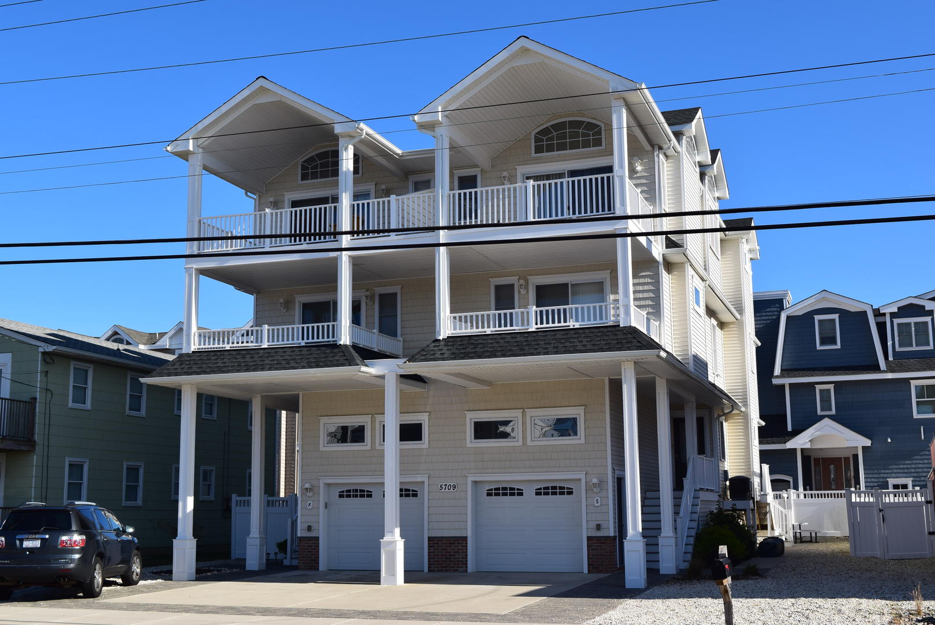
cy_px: 312
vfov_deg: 30.9
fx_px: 1131
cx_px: 468
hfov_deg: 44.9
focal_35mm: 44
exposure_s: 1/500
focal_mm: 29
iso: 220
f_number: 11
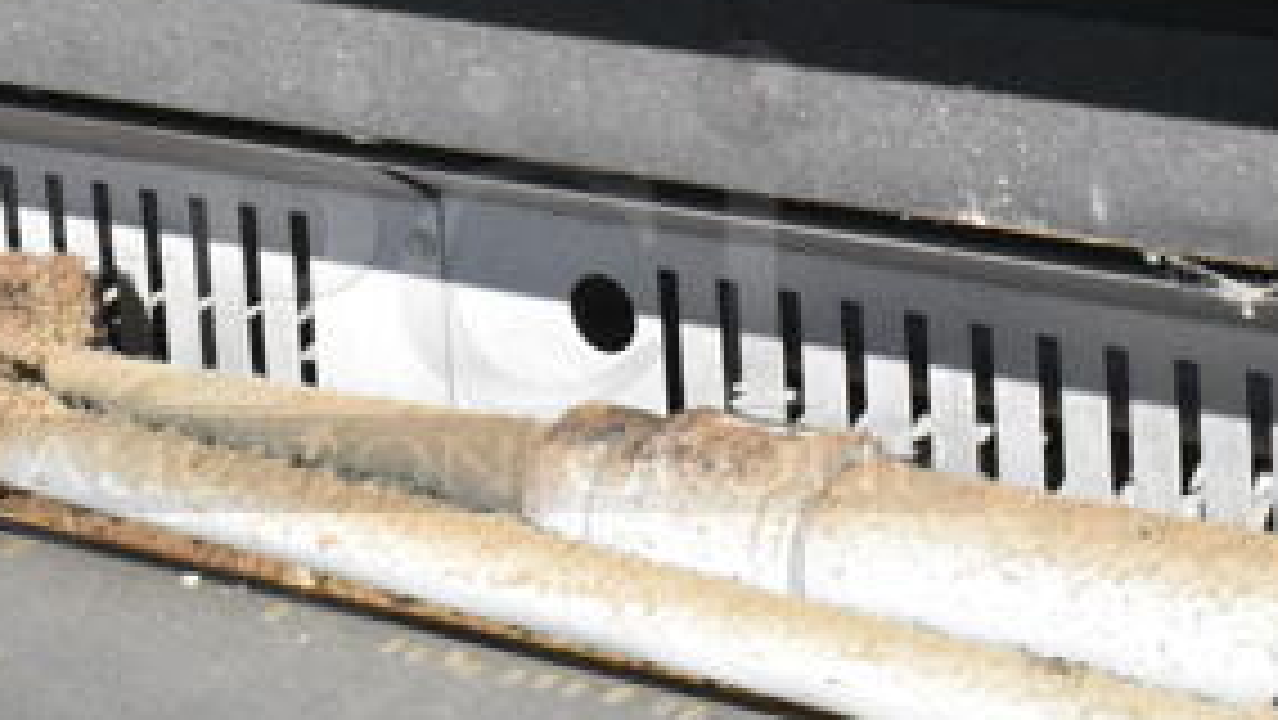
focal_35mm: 115
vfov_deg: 10.5
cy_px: 274
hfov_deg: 18.6
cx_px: 486
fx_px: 3899
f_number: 18
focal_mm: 34
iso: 6400
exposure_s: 1/1250
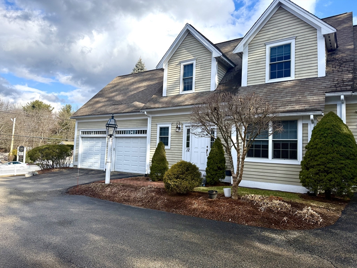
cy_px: 134
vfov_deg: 56.8
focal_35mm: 24
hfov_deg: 71.6
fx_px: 248
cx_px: 178
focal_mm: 6.76
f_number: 1.78
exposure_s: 1/3425
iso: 100
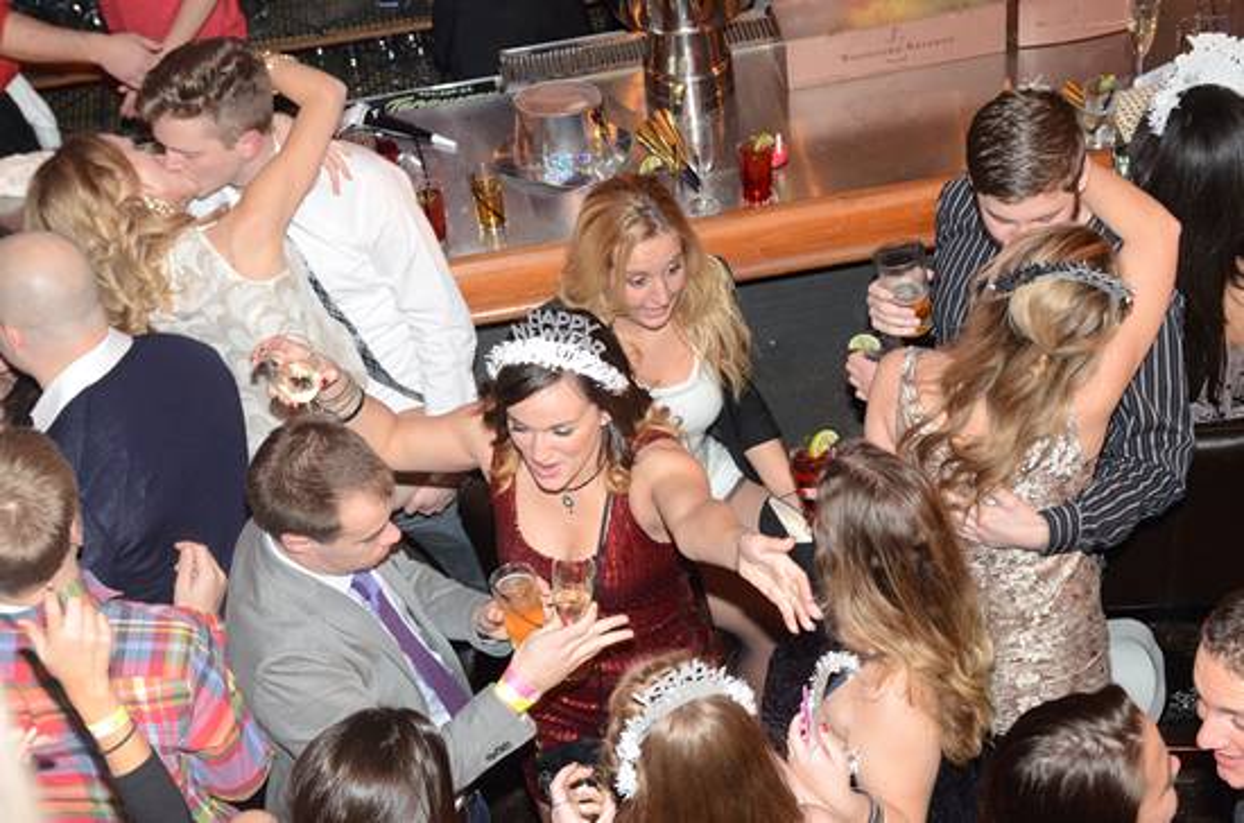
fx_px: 2586
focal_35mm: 75
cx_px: 622
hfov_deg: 27.1
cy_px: 412
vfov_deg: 18.1
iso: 1600
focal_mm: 50
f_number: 5
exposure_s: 1/15
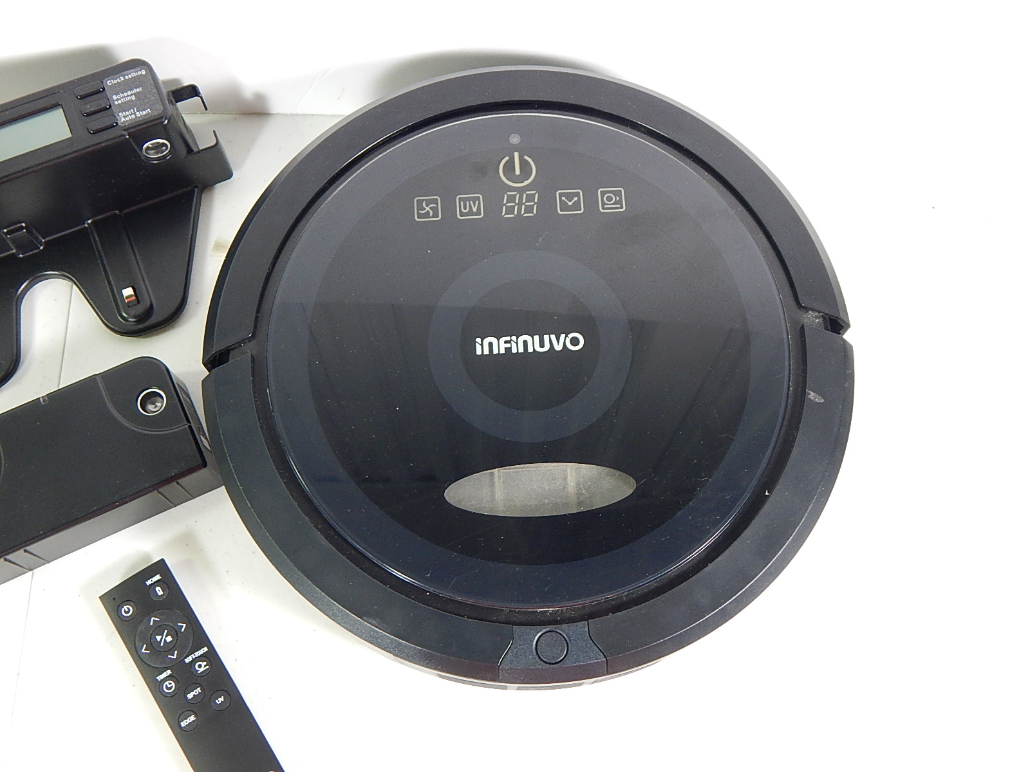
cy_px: 386
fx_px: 1131
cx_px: 515
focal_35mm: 38
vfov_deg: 37.7
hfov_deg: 49.0
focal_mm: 6.8
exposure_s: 1/30
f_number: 3.4
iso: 280
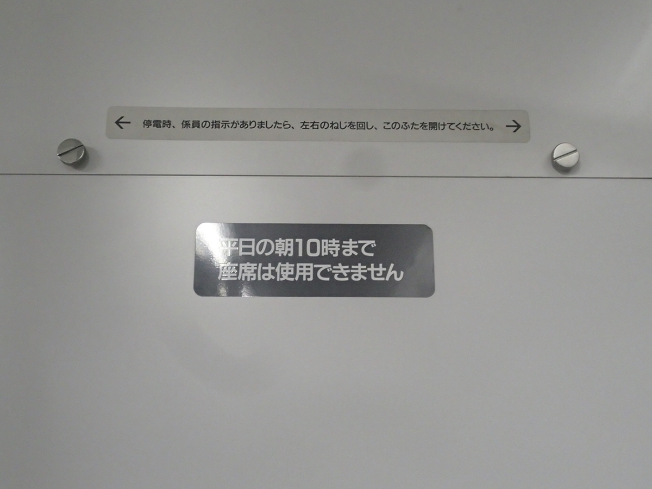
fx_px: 697
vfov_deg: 38.7
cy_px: 244
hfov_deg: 50.1
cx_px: 326
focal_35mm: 37
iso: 800
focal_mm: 6.6
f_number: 4.1
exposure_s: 1/40
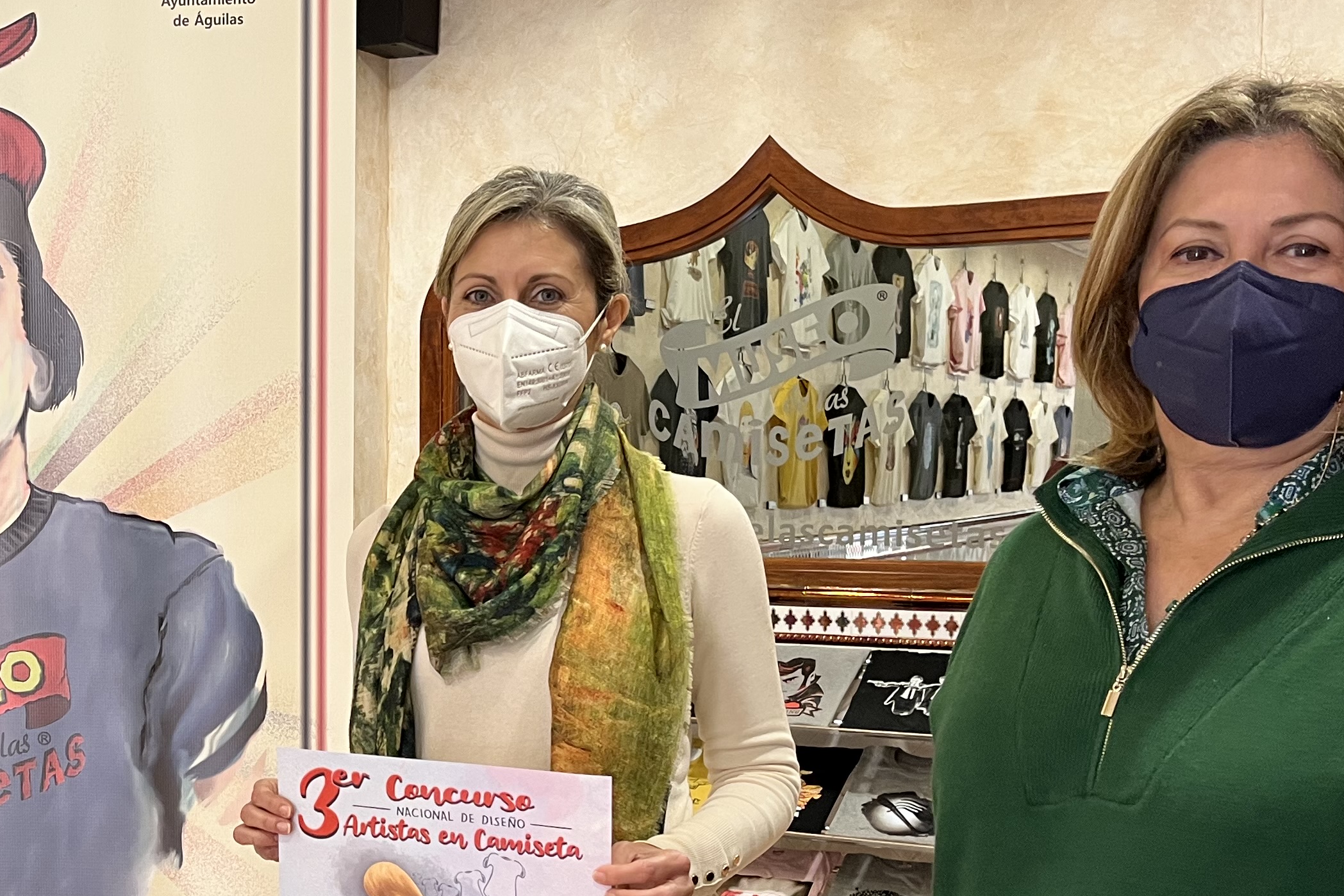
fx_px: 1941
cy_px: 596
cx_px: 256
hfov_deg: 36.8
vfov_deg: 25.9
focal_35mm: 52
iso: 125
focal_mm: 5.1
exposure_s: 1/50
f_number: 1.6
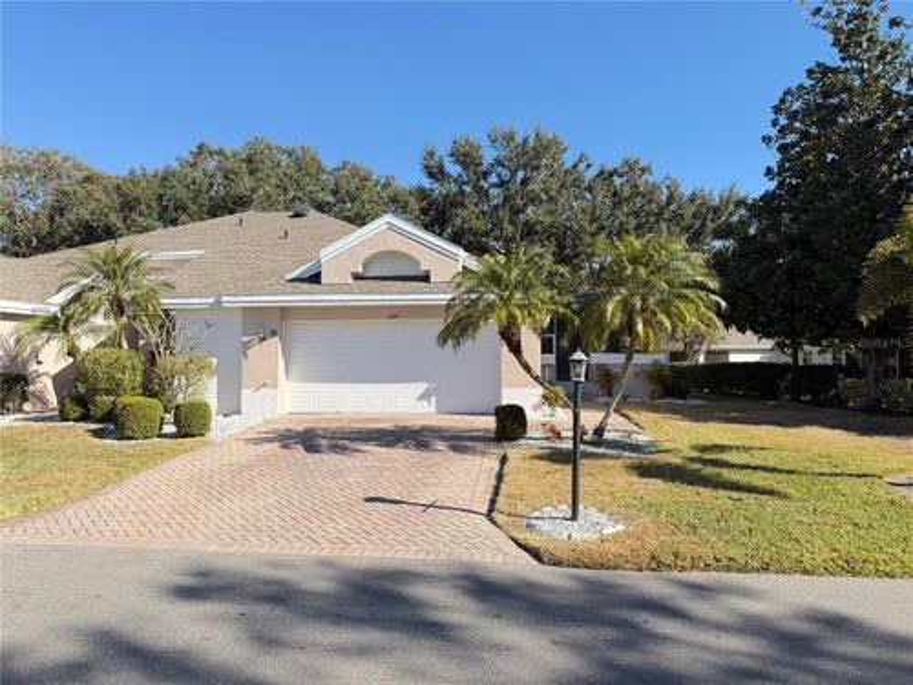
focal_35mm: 24
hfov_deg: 71.6
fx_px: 633
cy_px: 342
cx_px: 456
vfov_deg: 56.8
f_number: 1.78
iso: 100
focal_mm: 6.76
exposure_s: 1/2169
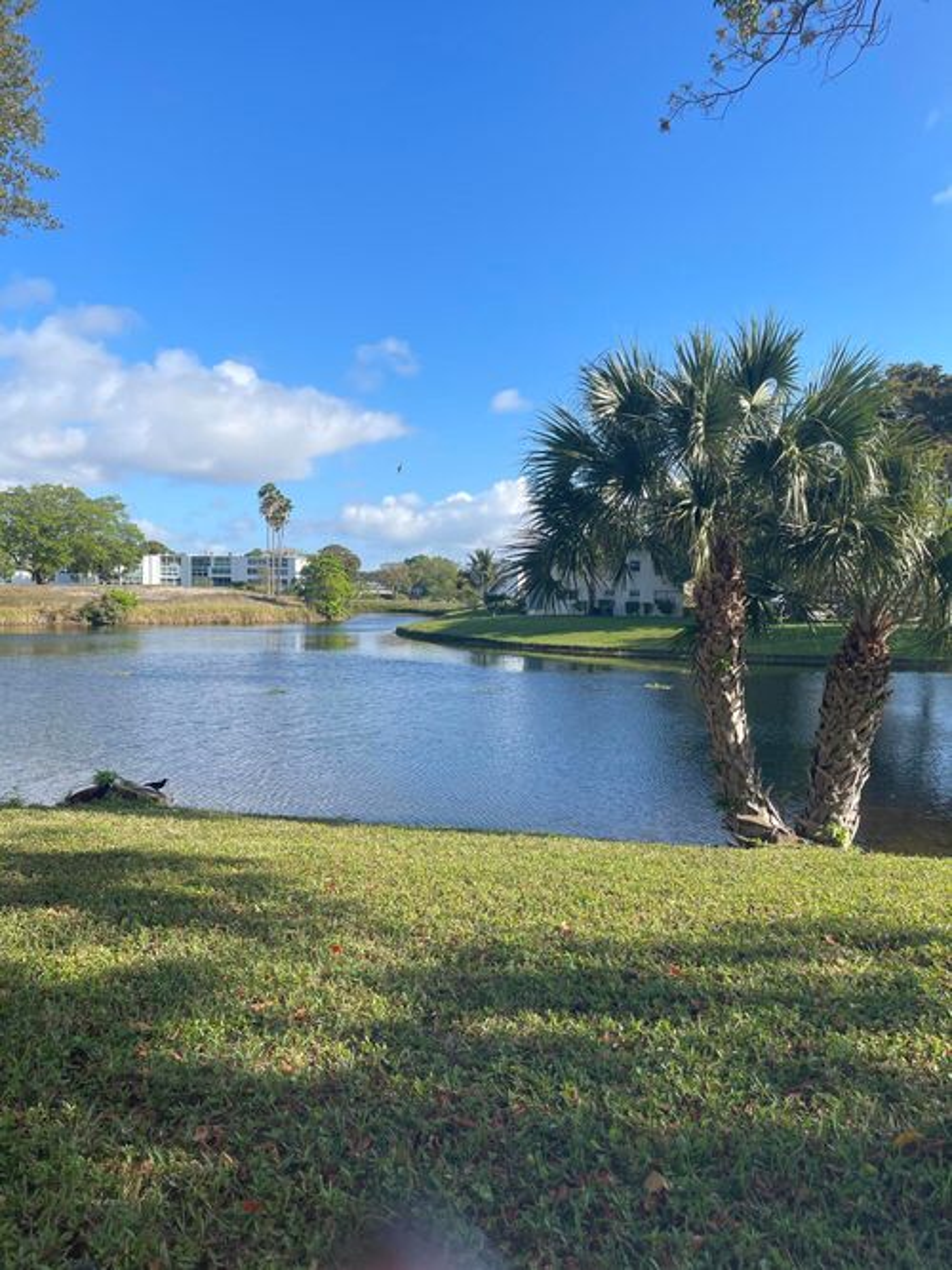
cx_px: 476
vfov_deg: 69.4
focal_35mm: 25
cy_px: 635
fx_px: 917
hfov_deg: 54.9
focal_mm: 5.1
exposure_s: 1/2288
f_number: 1.6
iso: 32
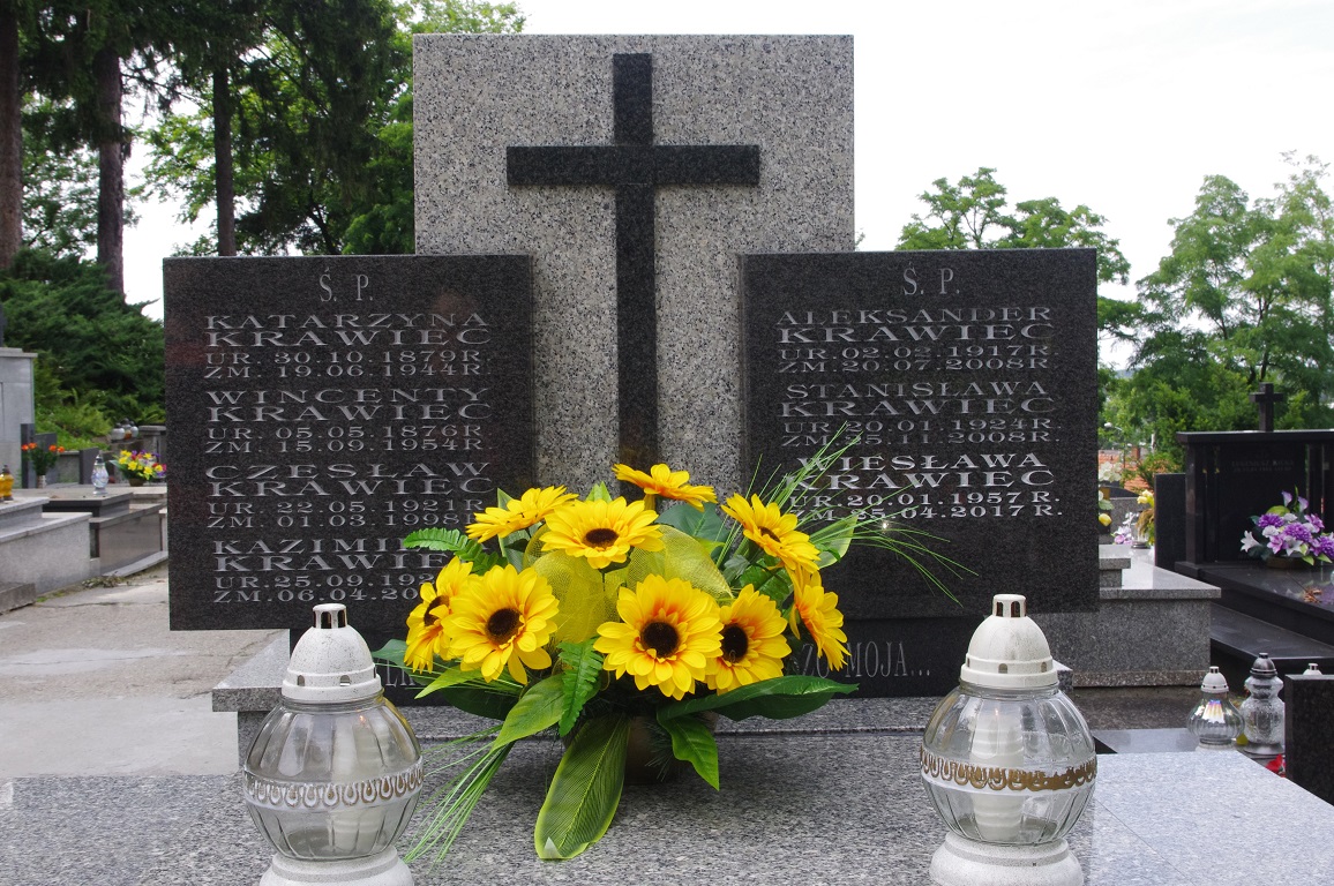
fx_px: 1555
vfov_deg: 31.8
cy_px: 443
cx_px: 667
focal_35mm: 42
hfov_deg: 46.4
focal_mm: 28.13
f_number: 14
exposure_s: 1/200
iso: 800
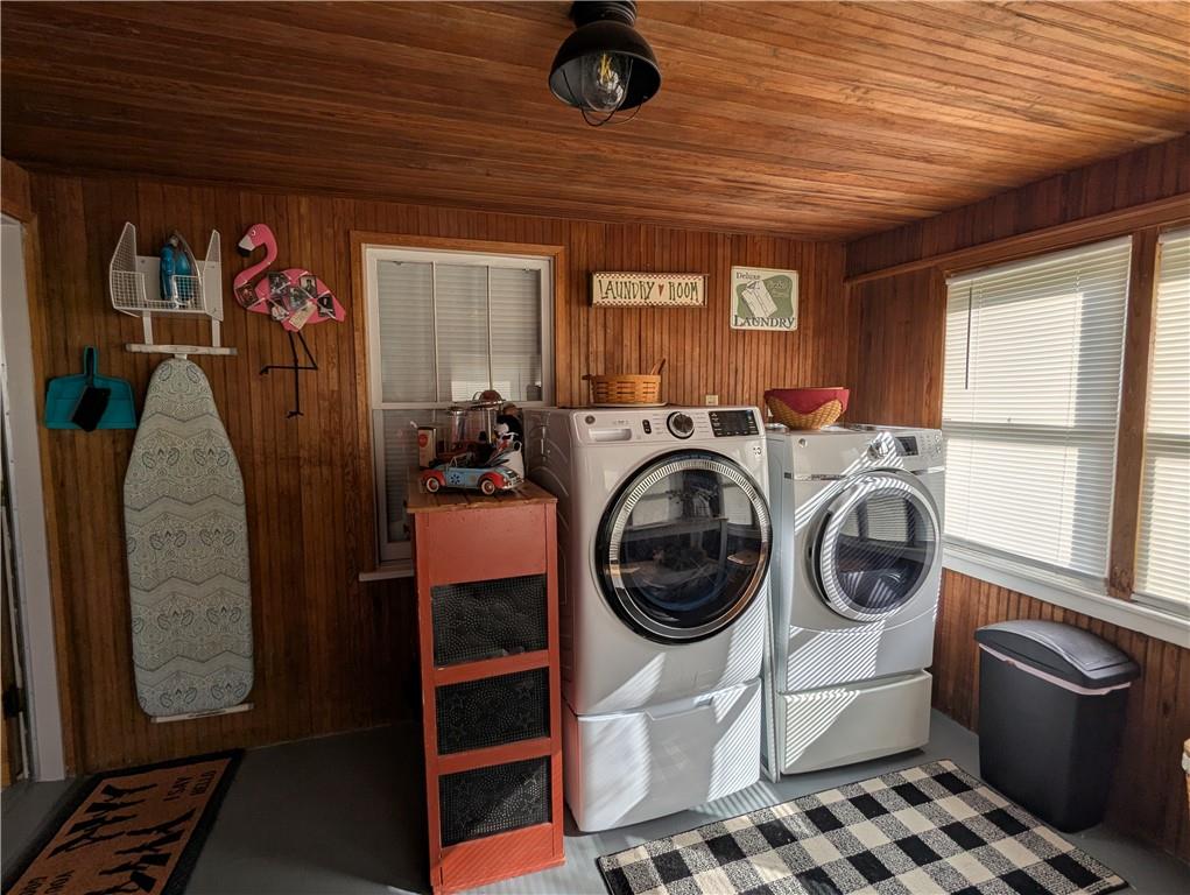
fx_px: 551
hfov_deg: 94.4
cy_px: 448
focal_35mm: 16
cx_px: 595
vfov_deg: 78.2
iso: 34
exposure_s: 1/637
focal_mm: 2.35
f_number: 2.2
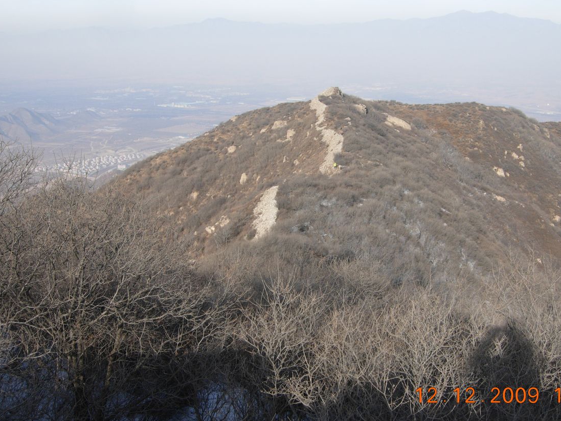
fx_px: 681
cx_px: 315
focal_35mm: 42
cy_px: 202
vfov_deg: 34.4
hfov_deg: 44.7
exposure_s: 1/222
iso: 50
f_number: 5.4
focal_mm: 7.5
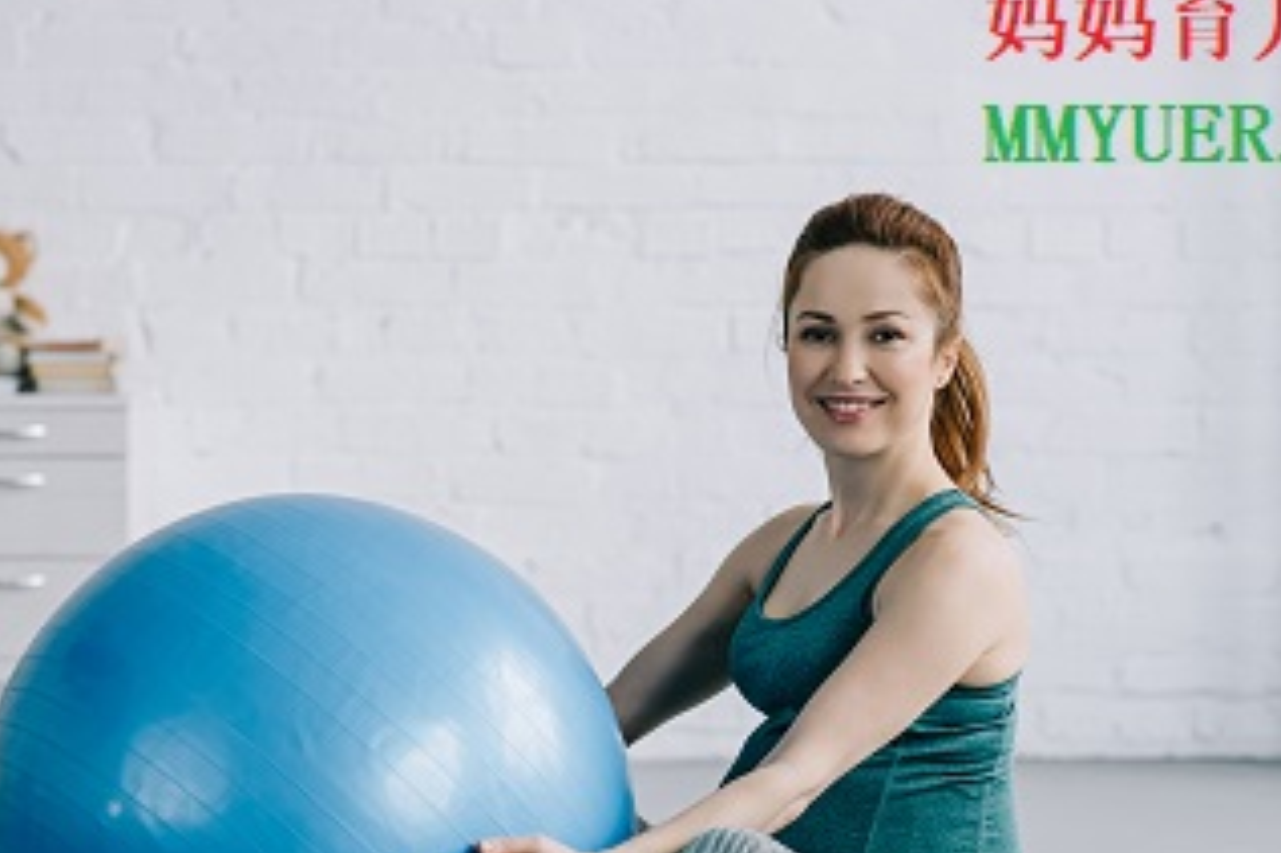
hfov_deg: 15.3
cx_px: 618
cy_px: 548
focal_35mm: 134
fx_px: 4765
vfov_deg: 10.2
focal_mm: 85
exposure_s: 1/160
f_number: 3.2
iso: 400
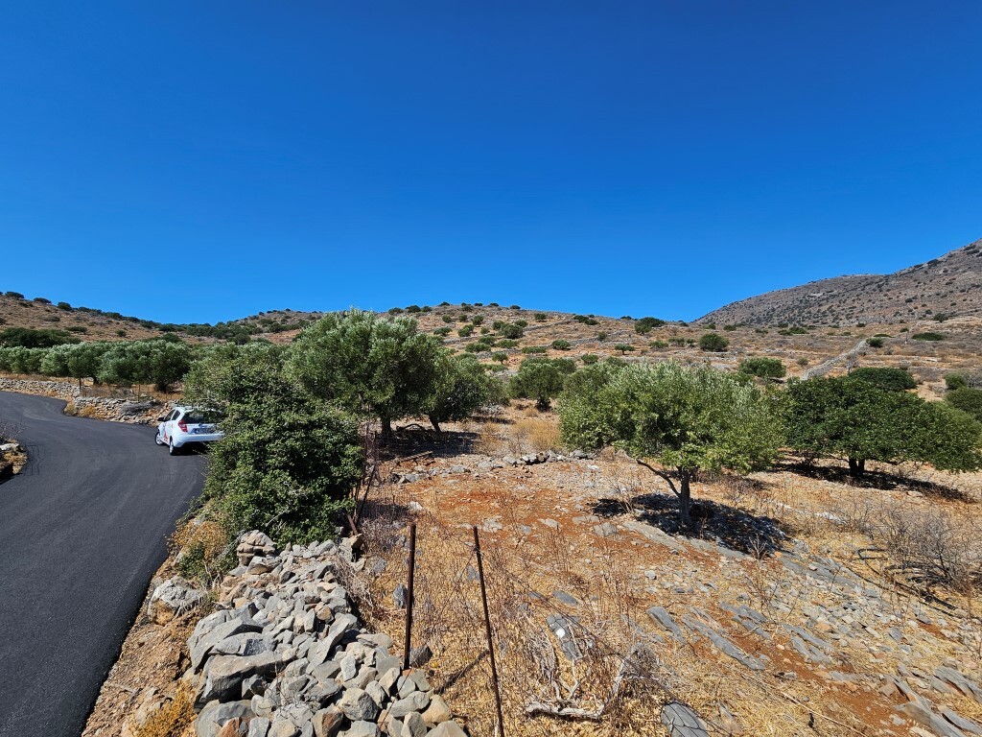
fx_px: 369
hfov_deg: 106.2
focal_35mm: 13
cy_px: 368
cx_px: 491
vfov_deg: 89.9
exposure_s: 1/2371
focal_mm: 2.2
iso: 50
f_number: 2.2
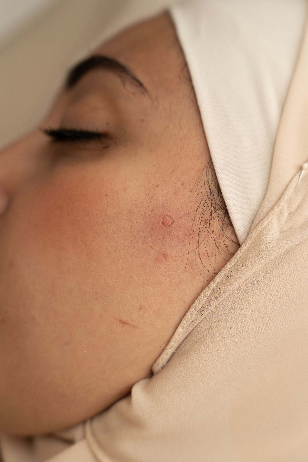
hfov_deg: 19.5
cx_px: 154
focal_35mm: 70
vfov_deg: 28.8
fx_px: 898
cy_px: 231
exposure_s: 1/160
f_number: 4.5
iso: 125
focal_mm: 70
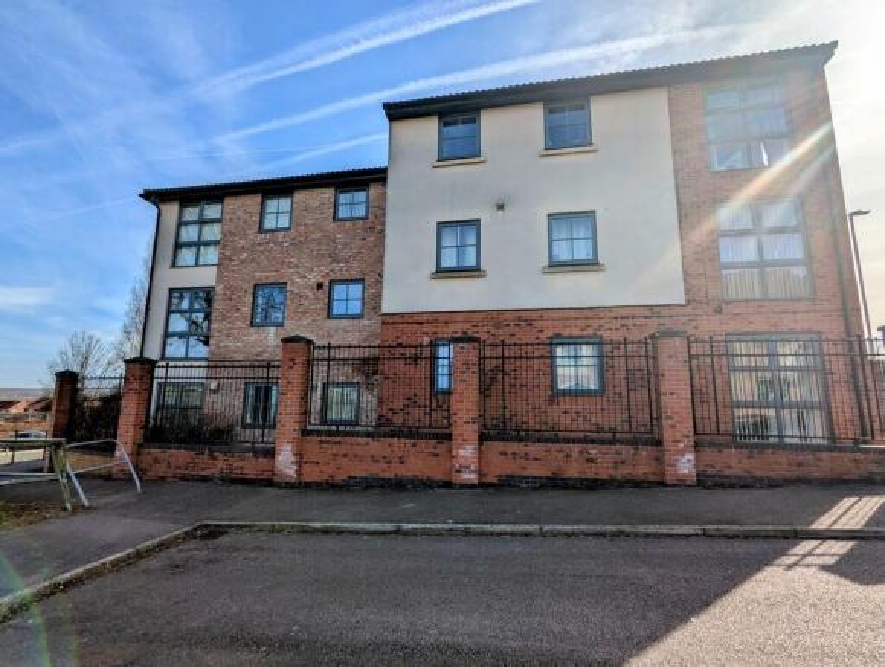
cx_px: 442
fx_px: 410
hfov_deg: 94.4
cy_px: 334
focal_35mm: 16
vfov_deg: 78.3
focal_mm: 2.35
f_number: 2.2
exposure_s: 1/4219
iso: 55
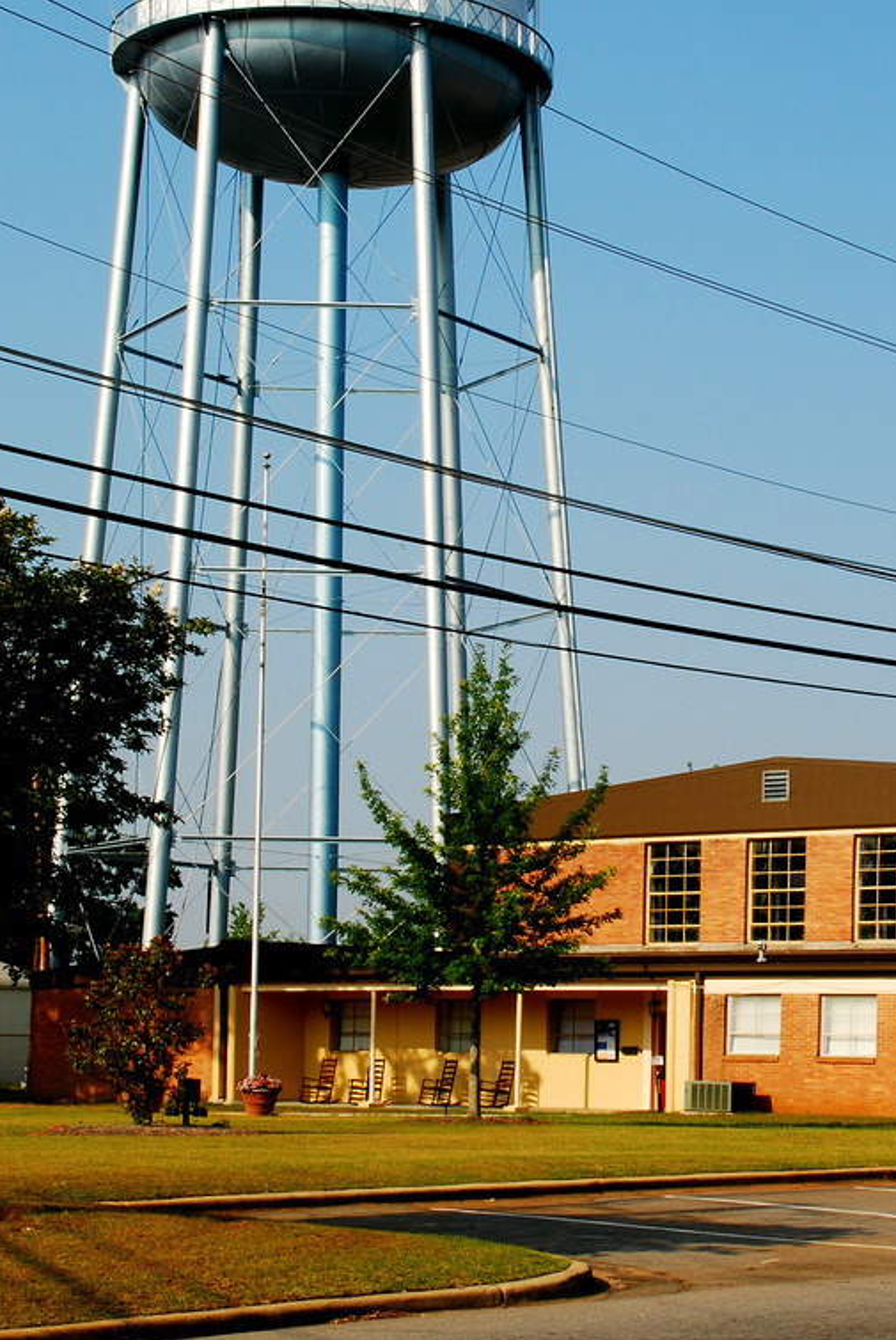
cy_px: 535
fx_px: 2831
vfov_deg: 26.6
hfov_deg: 17.9
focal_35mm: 76
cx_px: 665
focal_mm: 32
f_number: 22
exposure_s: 1/30
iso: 100
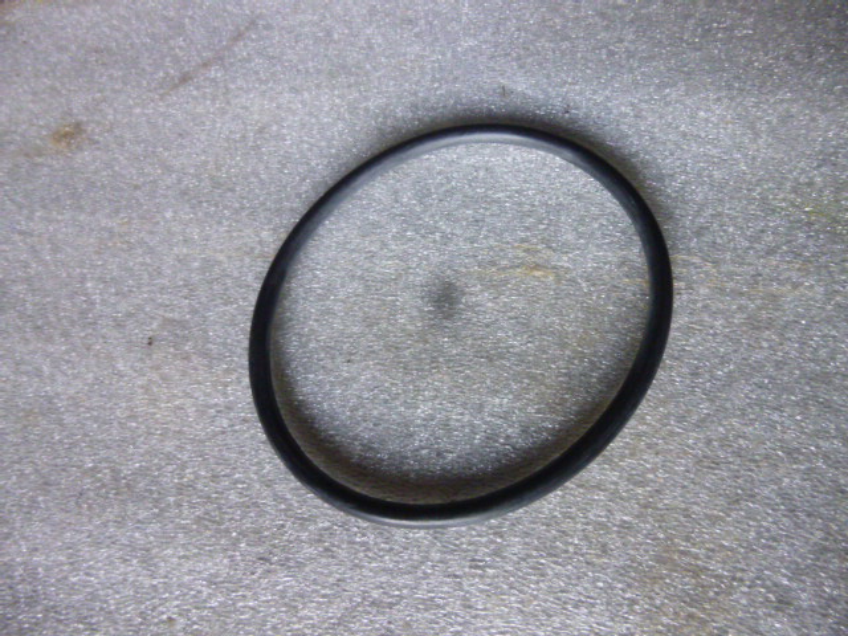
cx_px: 424
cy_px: 318
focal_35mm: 25
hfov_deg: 69.4
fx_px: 612
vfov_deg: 54.9
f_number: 3.1
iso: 400
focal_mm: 4.5
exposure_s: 1/40
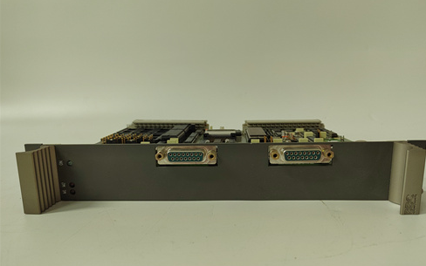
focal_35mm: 25
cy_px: 139
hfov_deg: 72.5
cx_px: 217
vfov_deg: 49.3
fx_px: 290
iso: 1644
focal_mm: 5.52
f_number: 1.9
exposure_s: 1/100
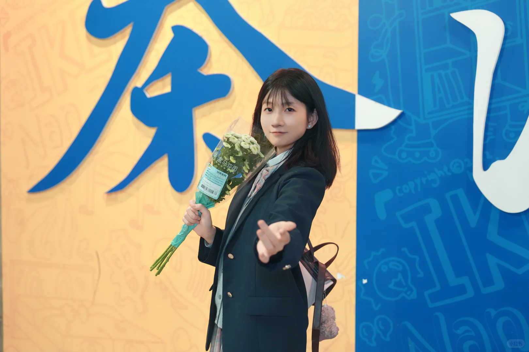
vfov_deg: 26.5
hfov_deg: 38.9
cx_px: 264
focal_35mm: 51
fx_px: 749
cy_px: 176
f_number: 2.8
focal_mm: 51
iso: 640
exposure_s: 1/60
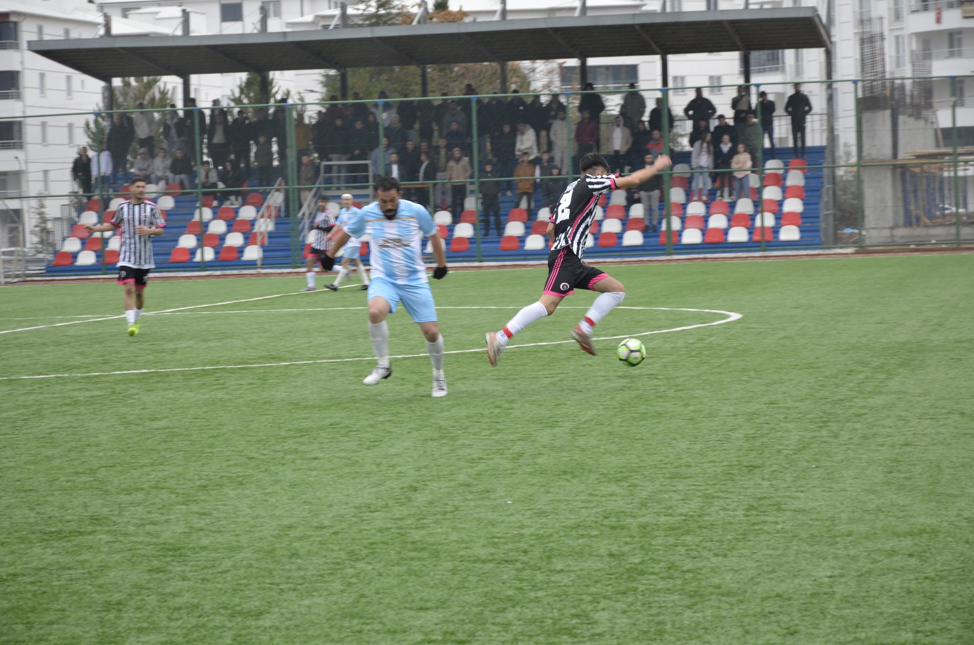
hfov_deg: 16.1
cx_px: 487
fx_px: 3442
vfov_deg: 10.7
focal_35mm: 128
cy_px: 322
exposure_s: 1/200
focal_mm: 85
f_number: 7.1
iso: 200
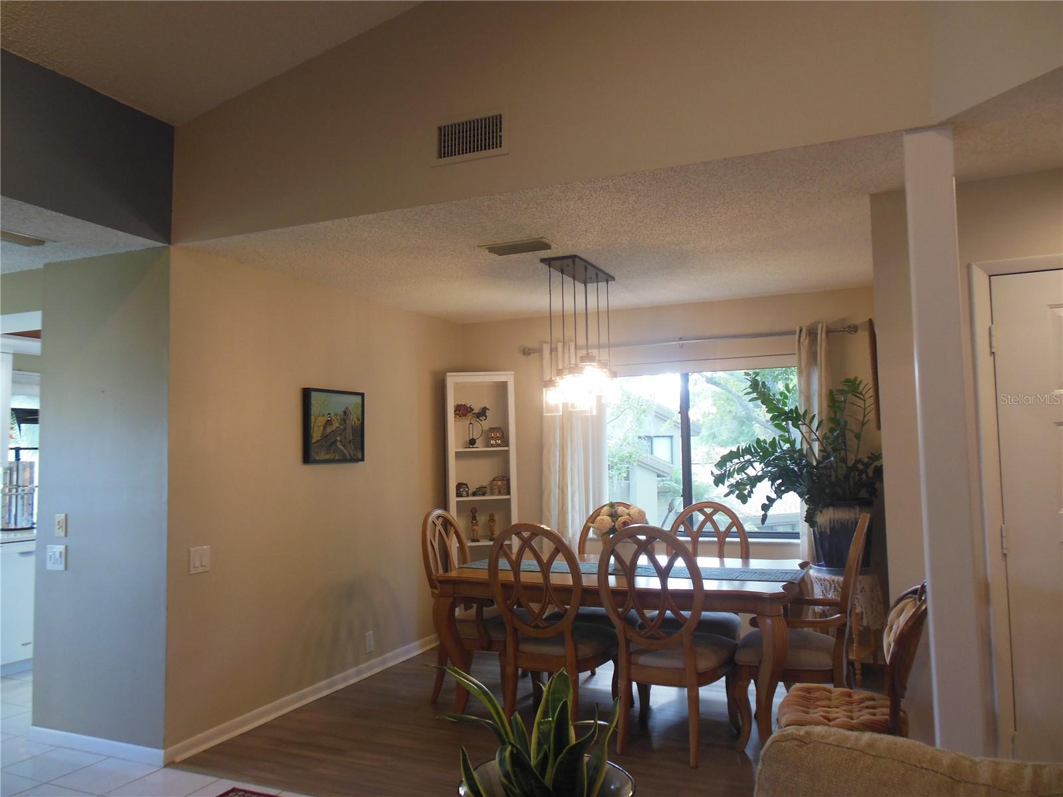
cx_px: 532
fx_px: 768
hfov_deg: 69.4
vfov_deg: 54.9
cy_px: 398
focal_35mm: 25
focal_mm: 4.5
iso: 160
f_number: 3.2
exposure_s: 1/30
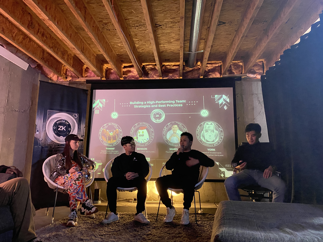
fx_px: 243
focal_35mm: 26
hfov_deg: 67.3
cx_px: 162
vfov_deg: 53.1
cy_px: 121
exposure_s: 1/30
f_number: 1.8
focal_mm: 4.25
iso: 800
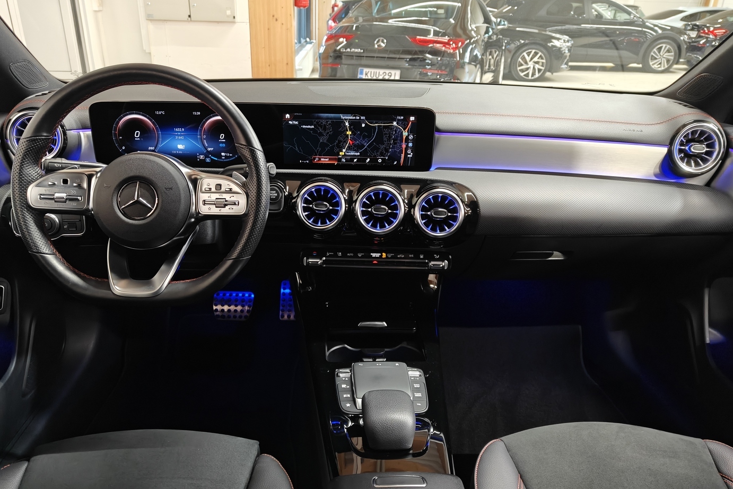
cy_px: 238
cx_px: 353
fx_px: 529
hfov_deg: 69.4
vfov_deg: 49.6
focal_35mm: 26
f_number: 1.8
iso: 160
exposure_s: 1/33
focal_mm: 5.59
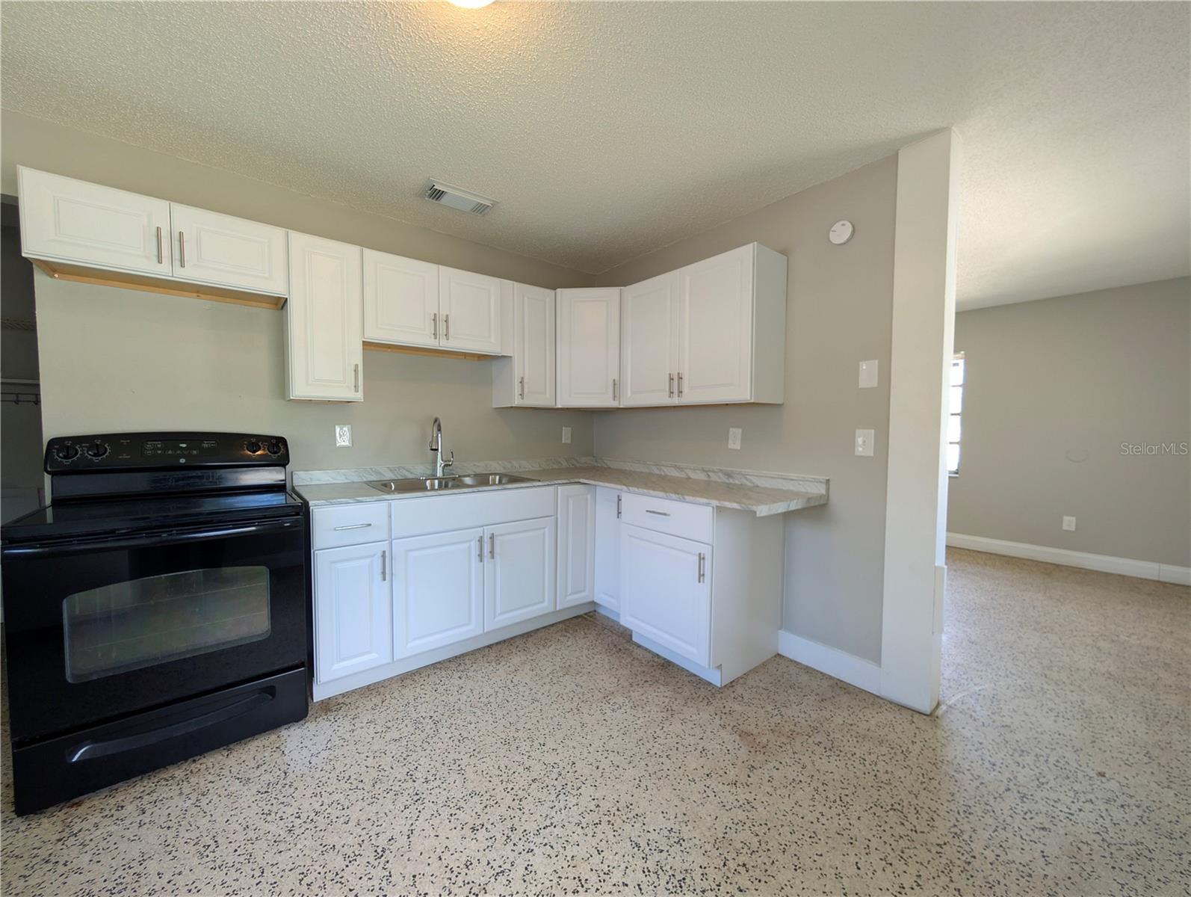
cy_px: 448
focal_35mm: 12
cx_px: 596
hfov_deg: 110.5
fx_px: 413
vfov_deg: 94.6
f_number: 1.7
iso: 76
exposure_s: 1/120
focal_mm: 2.02
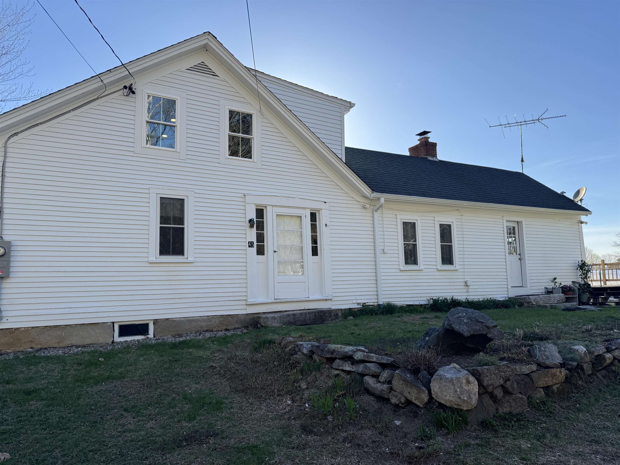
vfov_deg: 56.8
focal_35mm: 24
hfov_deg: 71.6
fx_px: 430
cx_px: 310
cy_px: 232
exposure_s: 1/2041
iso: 80
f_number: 1.78
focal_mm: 6.76
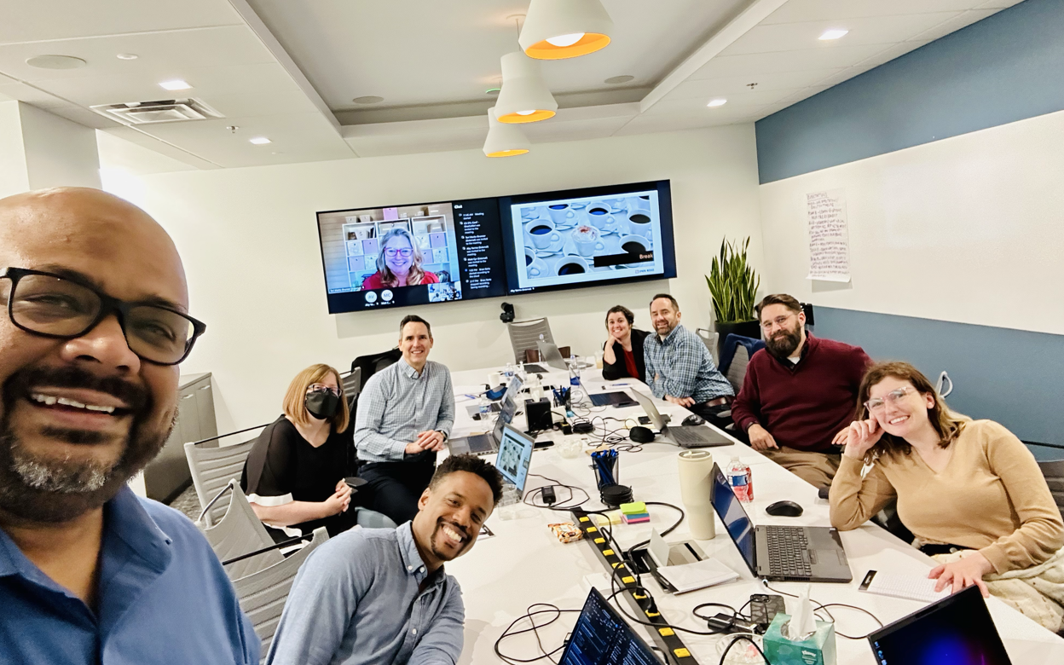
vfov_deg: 49.2
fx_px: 725
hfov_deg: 72.5
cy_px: 301
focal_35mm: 25
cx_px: 522
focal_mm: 2.69
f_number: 1.9
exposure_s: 1/60
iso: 200
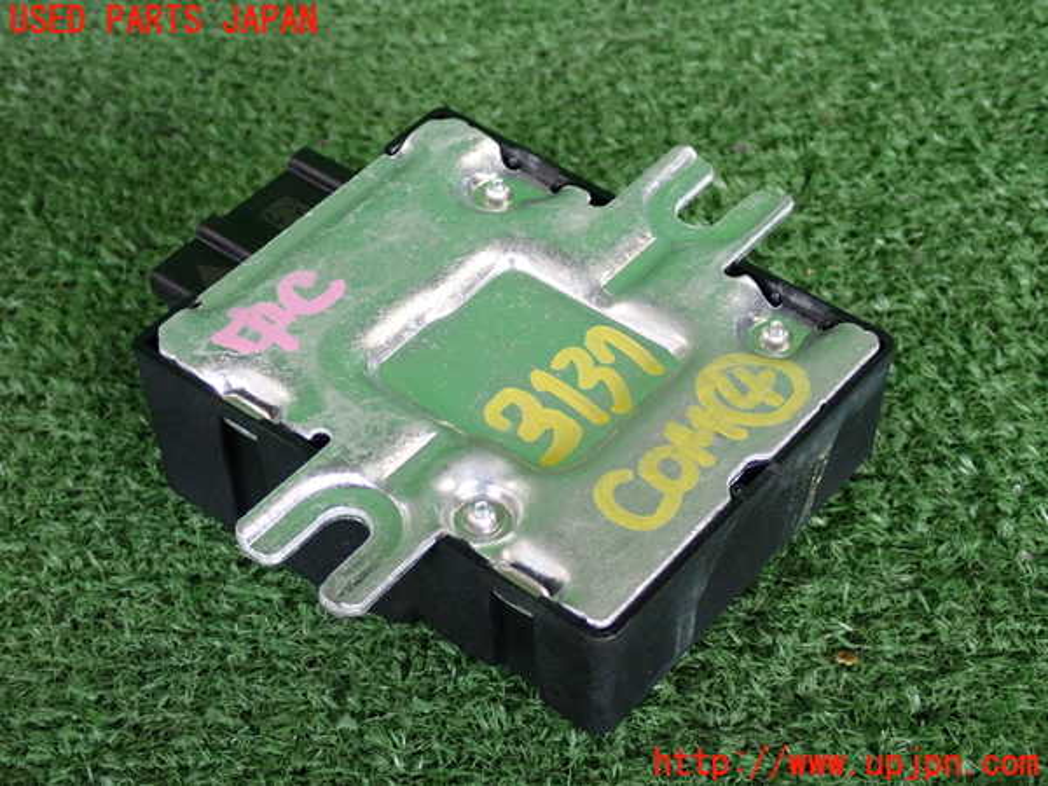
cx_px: 524
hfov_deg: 29.0
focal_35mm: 67
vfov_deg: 21.9
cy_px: 393
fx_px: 2028
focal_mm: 11.88
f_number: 3.8
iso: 800
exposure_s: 1/125
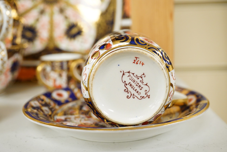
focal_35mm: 45
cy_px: 76
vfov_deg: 29.9
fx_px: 284
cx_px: 114
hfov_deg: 43.6
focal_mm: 30
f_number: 8
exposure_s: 1/160
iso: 2500
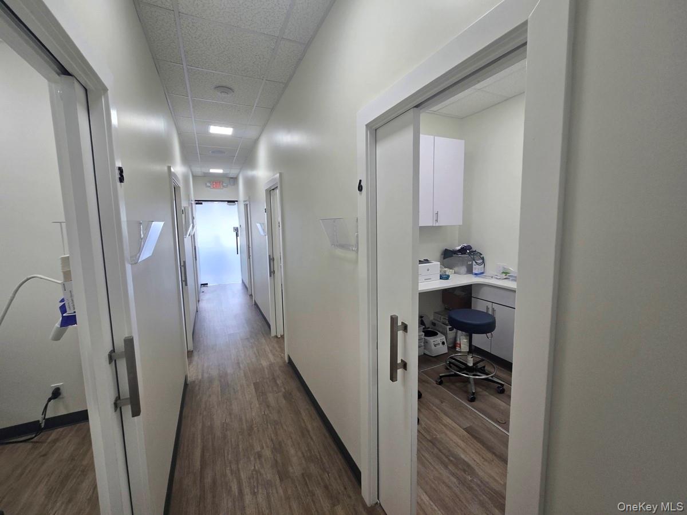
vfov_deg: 89.9
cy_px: 258
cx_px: 344
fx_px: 258
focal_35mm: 13
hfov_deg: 106.2
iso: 80
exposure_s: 1/120
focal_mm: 2.2
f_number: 2.2
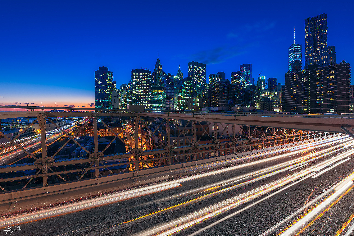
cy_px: 118
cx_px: 177
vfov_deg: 81.2
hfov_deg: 104.2
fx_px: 138
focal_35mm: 14
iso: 64
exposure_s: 10
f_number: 11
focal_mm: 14
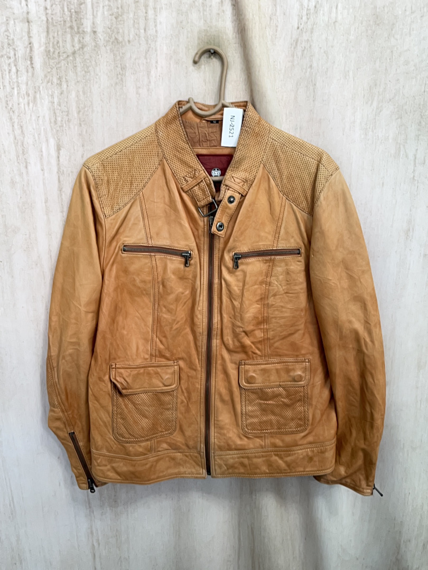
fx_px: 445
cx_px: 214
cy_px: 285
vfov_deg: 65.3
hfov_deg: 51.4
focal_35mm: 27
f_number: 1.6
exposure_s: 1/64
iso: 32
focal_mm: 5.1
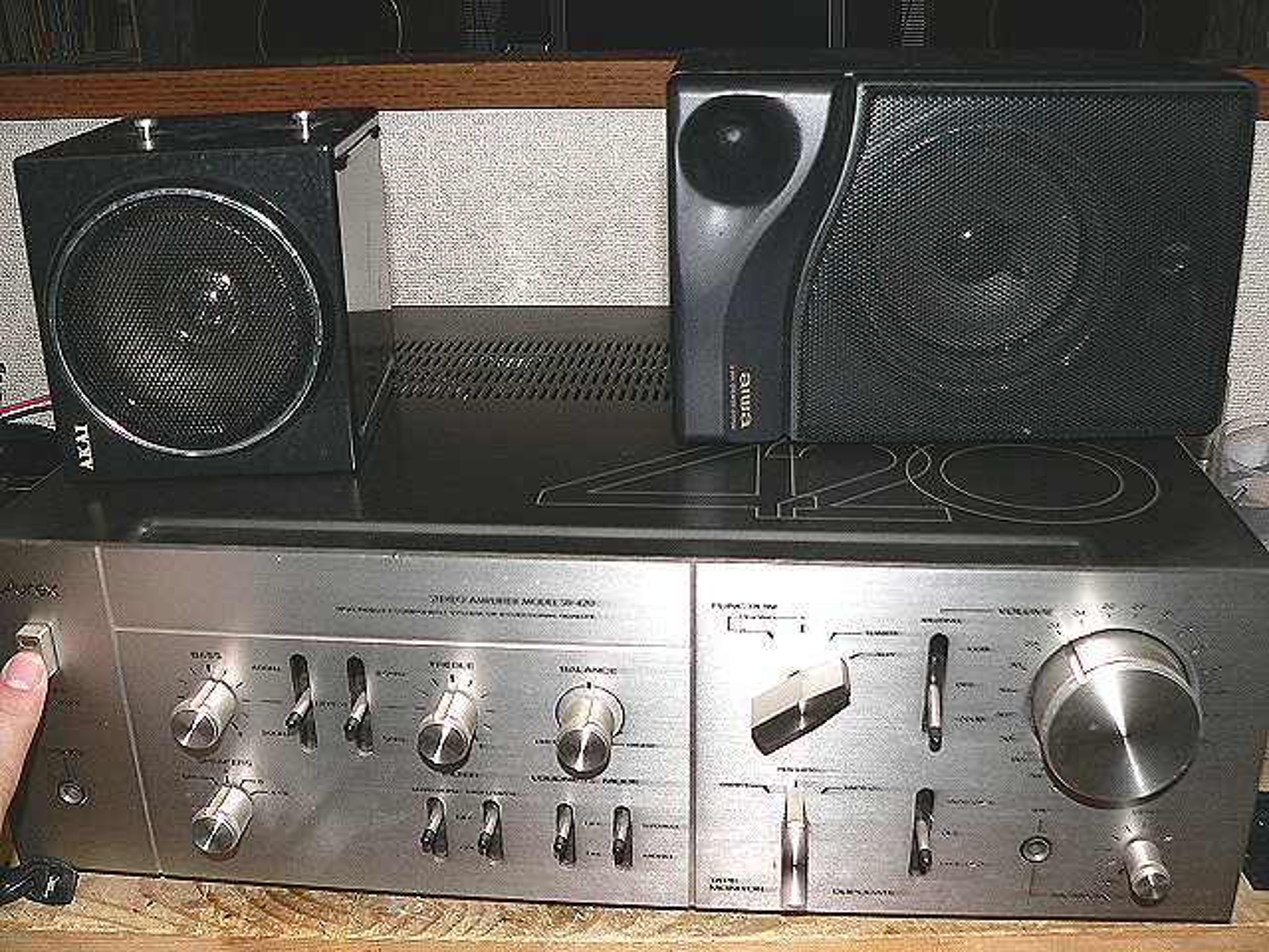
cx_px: 634
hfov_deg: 51.4
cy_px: 476
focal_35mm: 36
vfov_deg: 39.7
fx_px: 1320
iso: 100
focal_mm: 6
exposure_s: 1/60
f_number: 2.8
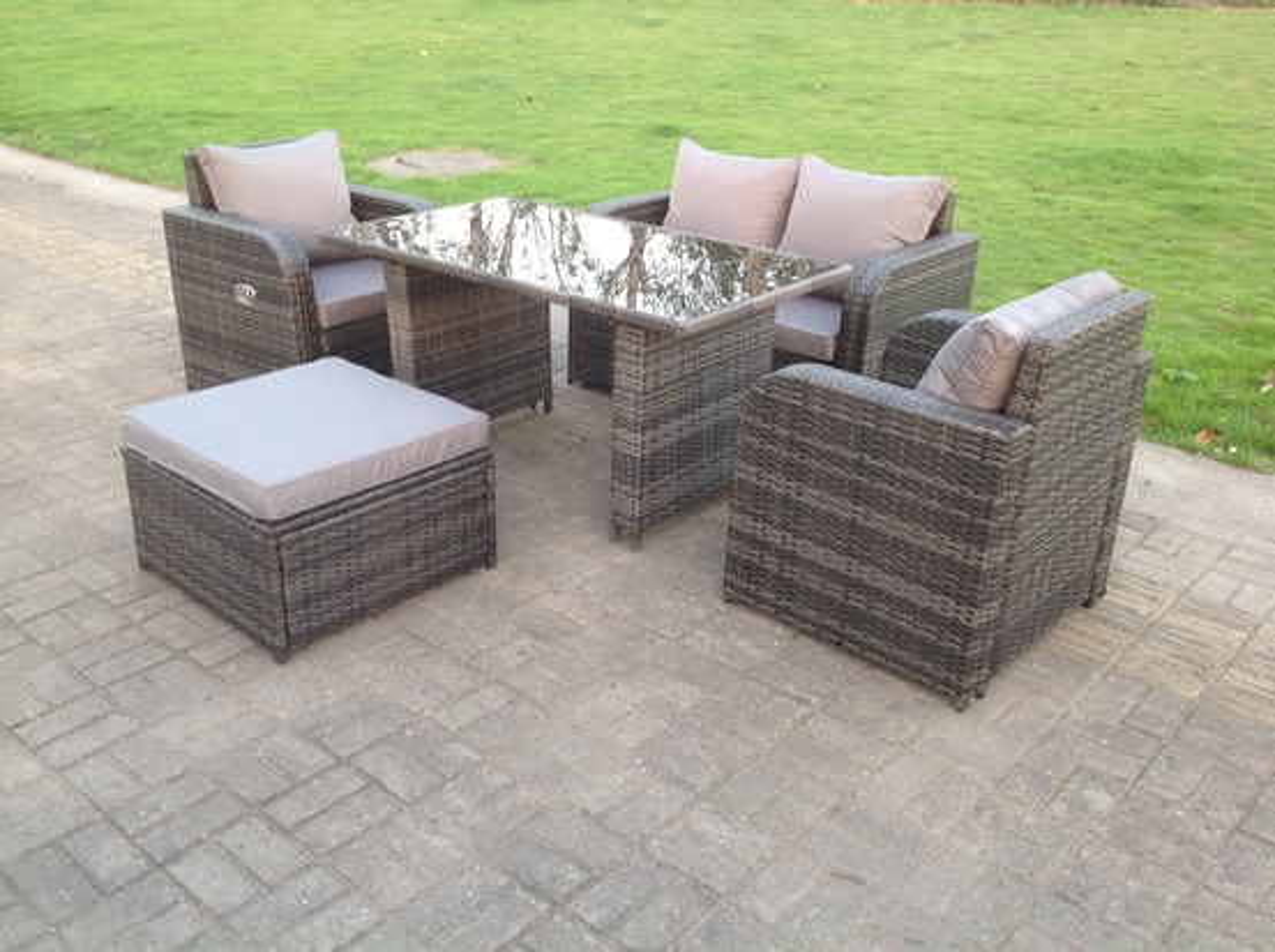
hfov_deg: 52.7
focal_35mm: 35
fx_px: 1287
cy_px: 476
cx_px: 638
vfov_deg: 40.6
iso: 50
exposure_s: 1/20
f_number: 2.4
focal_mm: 4.28
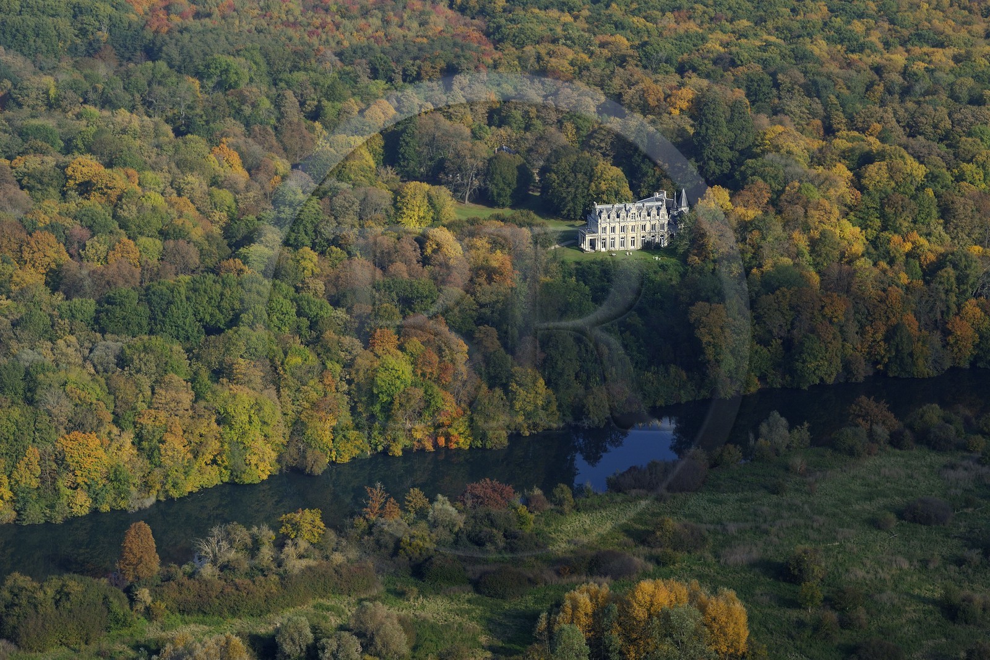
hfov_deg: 20.0
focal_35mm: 102
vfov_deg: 13.4
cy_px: 330
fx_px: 2804
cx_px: 495
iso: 400
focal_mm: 102
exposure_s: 1/800
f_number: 8
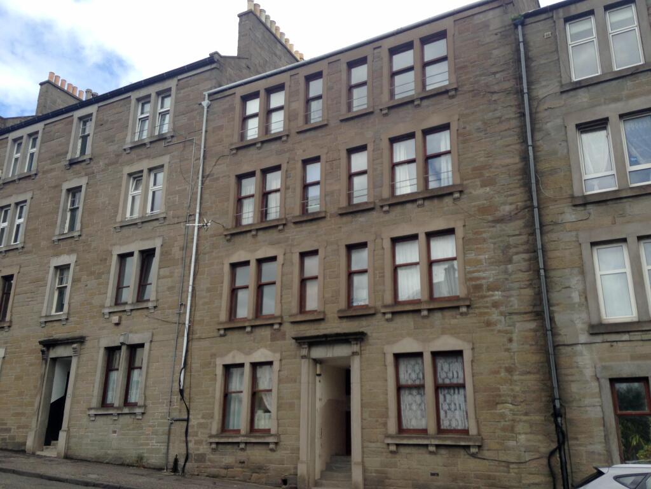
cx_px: 326
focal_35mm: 33
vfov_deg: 42.9
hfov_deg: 55.4
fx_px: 621
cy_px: 244
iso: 50
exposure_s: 1/797
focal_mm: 4.12
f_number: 2.4
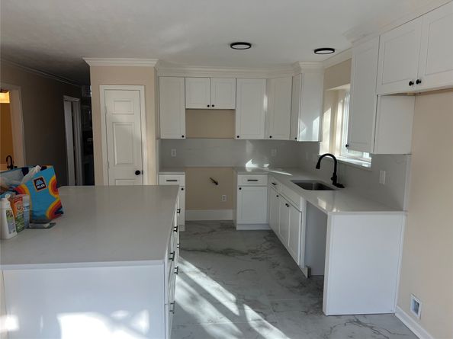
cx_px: 226
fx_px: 340
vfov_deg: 53.0
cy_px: 170
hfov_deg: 67.3
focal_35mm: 26
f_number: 1.5
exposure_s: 1/384
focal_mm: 5.7
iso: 50
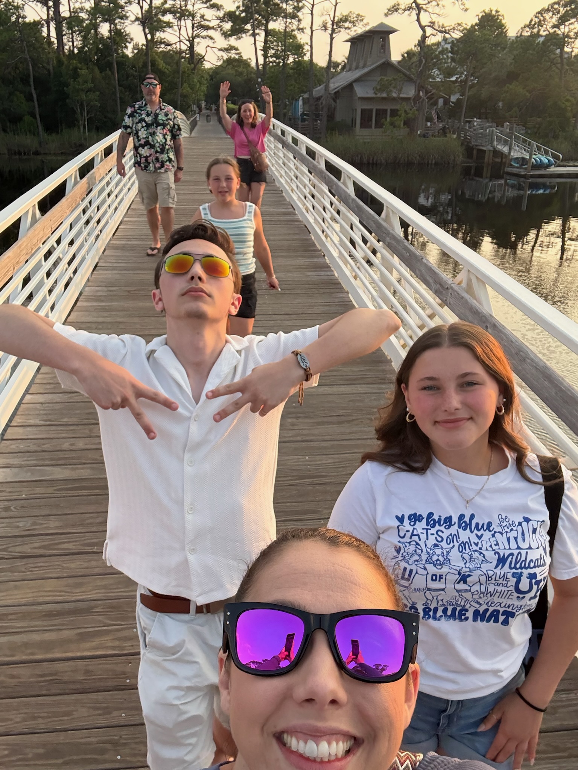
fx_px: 668
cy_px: 385
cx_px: 289
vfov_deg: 60.0
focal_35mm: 30
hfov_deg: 46.8
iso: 40
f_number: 1.9
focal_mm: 2.69
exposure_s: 1/206
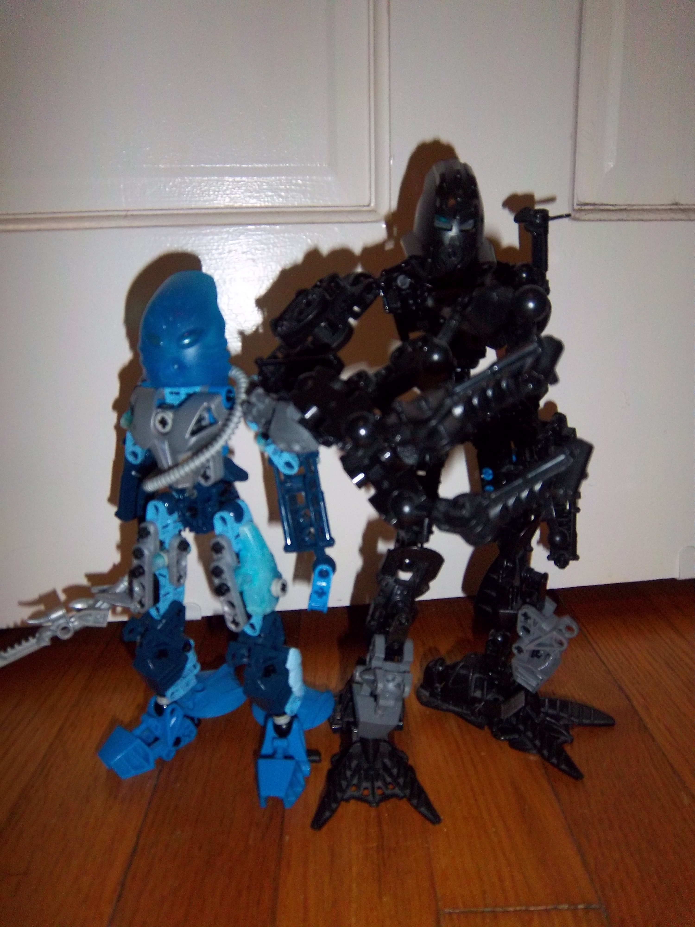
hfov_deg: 49.7
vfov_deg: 63.4
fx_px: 750
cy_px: 464
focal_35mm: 28
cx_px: 348
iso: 160
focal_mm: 5.05
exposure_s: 1/30
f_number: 3.5
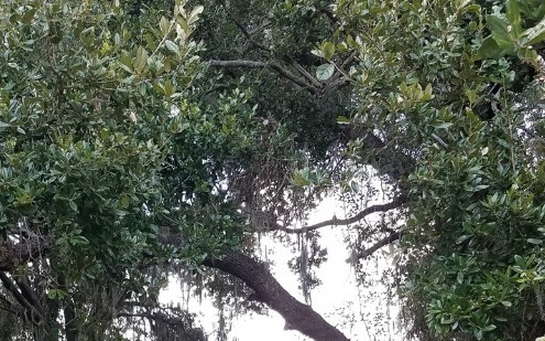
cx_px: 212
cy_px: 408
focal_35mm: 57
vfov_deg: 21.2
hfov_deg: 35.5
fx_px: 846
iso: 40
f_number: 1.7
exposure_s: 1/166
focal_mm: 4.2
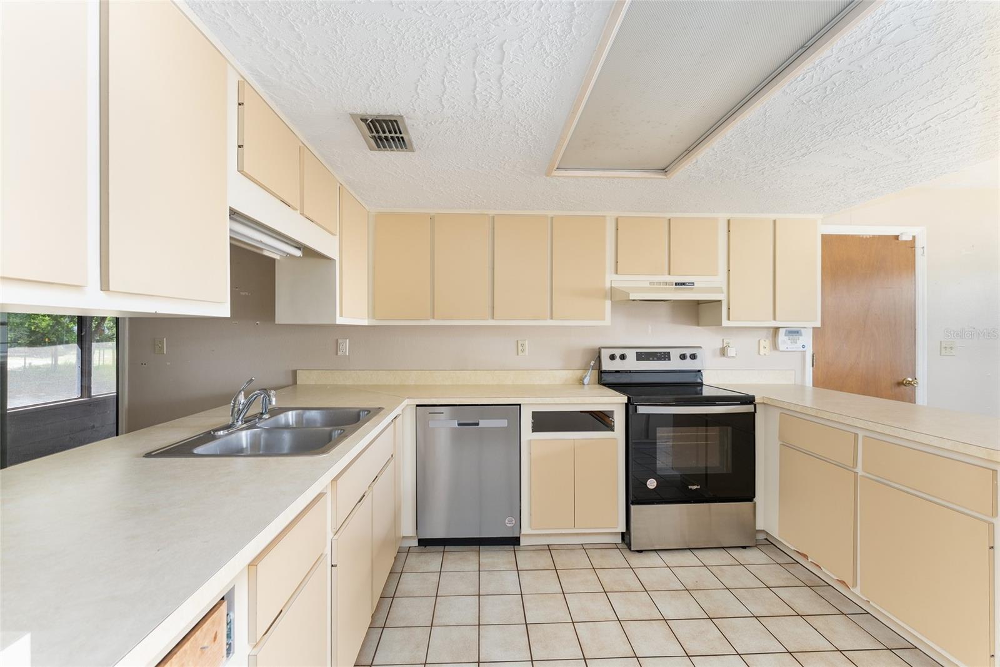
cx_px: 500
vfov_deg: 77.7
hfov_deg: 100.8
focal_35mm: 15
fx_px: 414
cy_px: 334
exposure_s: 1/2
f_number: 7.1
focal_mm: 14.9
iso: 400
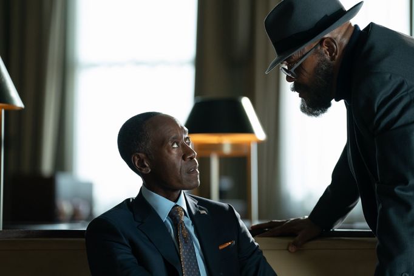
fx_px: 1655
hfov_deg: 14.3
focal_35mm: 144
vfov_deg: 9.5
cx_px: 207
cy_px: 138
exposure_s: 1/250
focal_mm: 144
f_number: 3.2
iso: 1600
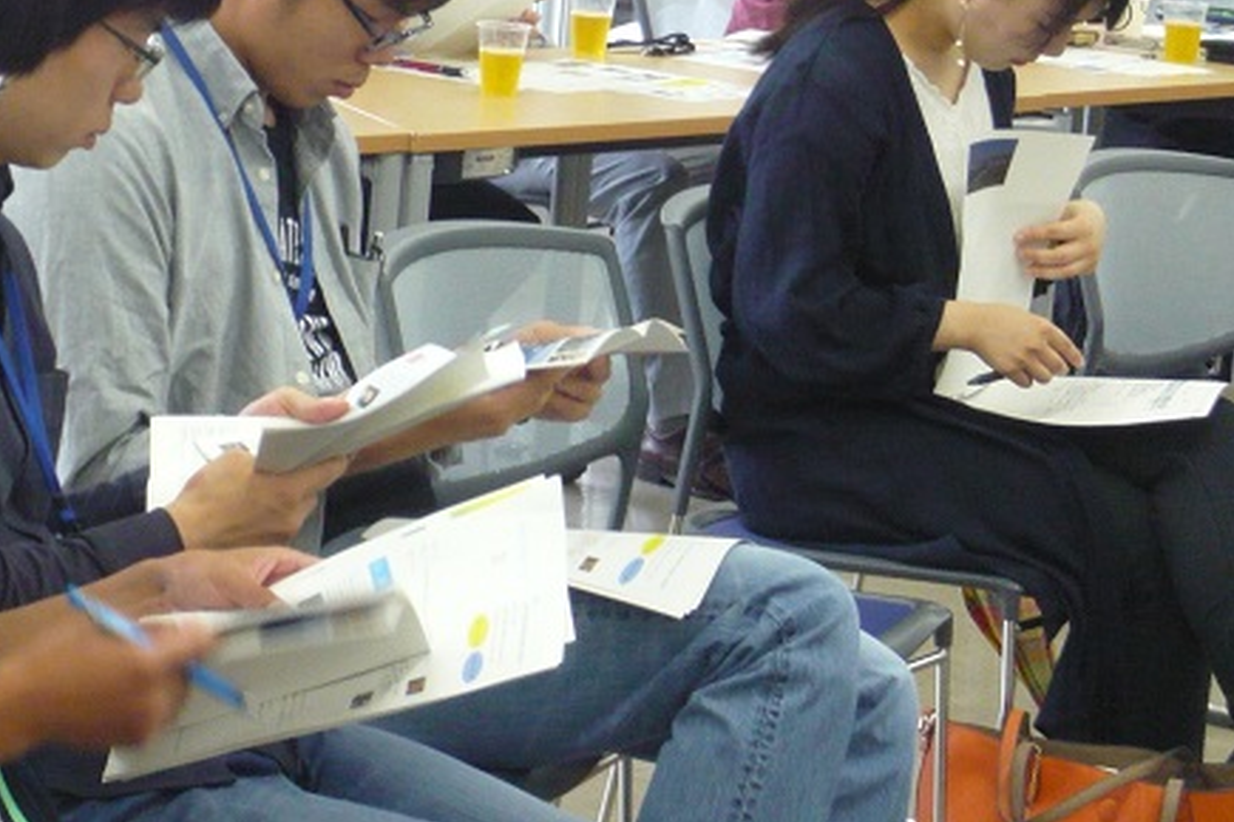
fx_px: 4936
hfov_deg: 14.2
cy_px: 98
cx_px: 292
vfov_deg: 9.5
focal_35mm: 144
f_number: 5.2
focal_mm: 14.1
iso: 400
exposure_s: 1/25
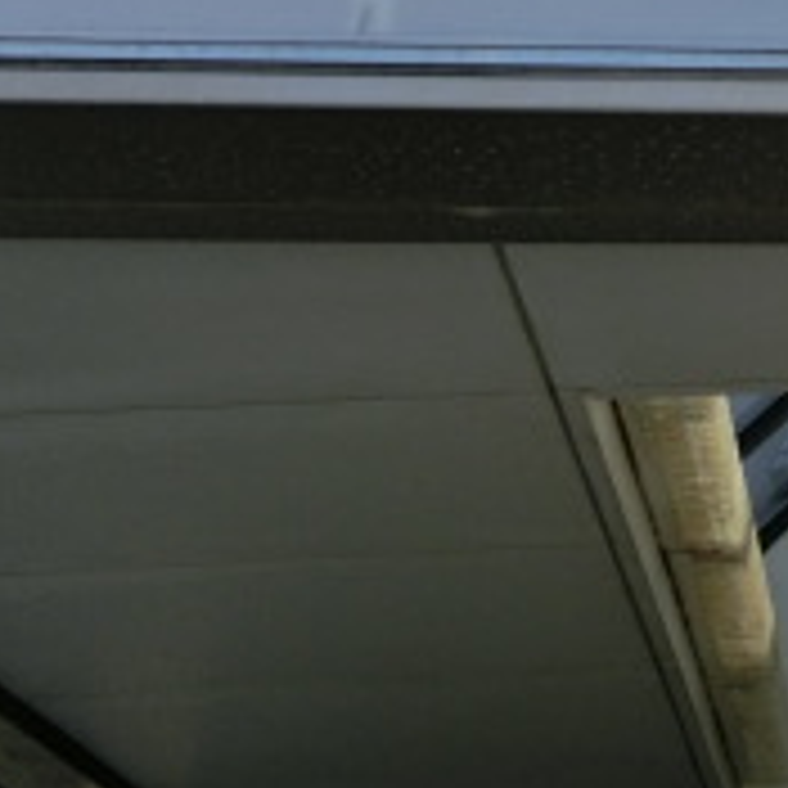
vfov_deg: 19.8
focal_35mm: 81
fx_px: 2086
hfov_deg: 19.7
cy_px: -207
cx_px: 1031
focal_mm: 4.5
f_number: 3.5
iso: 80
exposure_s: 1/640
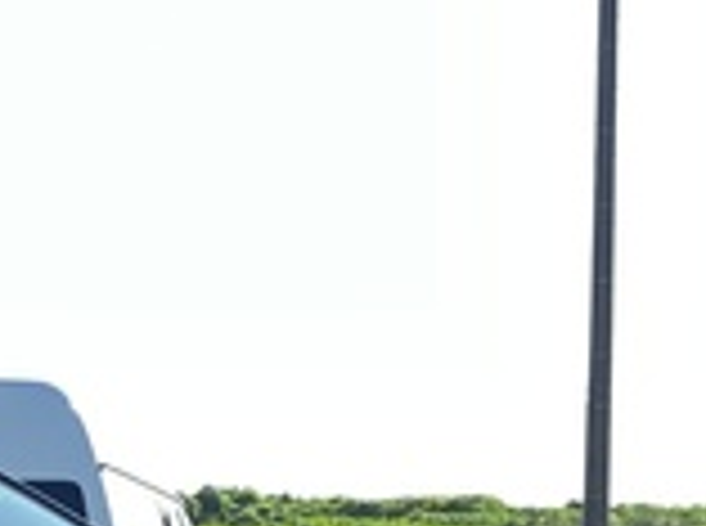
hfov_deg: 13.5
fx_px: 2910
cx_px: -76
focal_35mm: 143
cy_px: 1146
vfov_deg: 9.5
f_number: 1.8
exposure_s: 1/158
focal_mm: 3.99
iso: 40
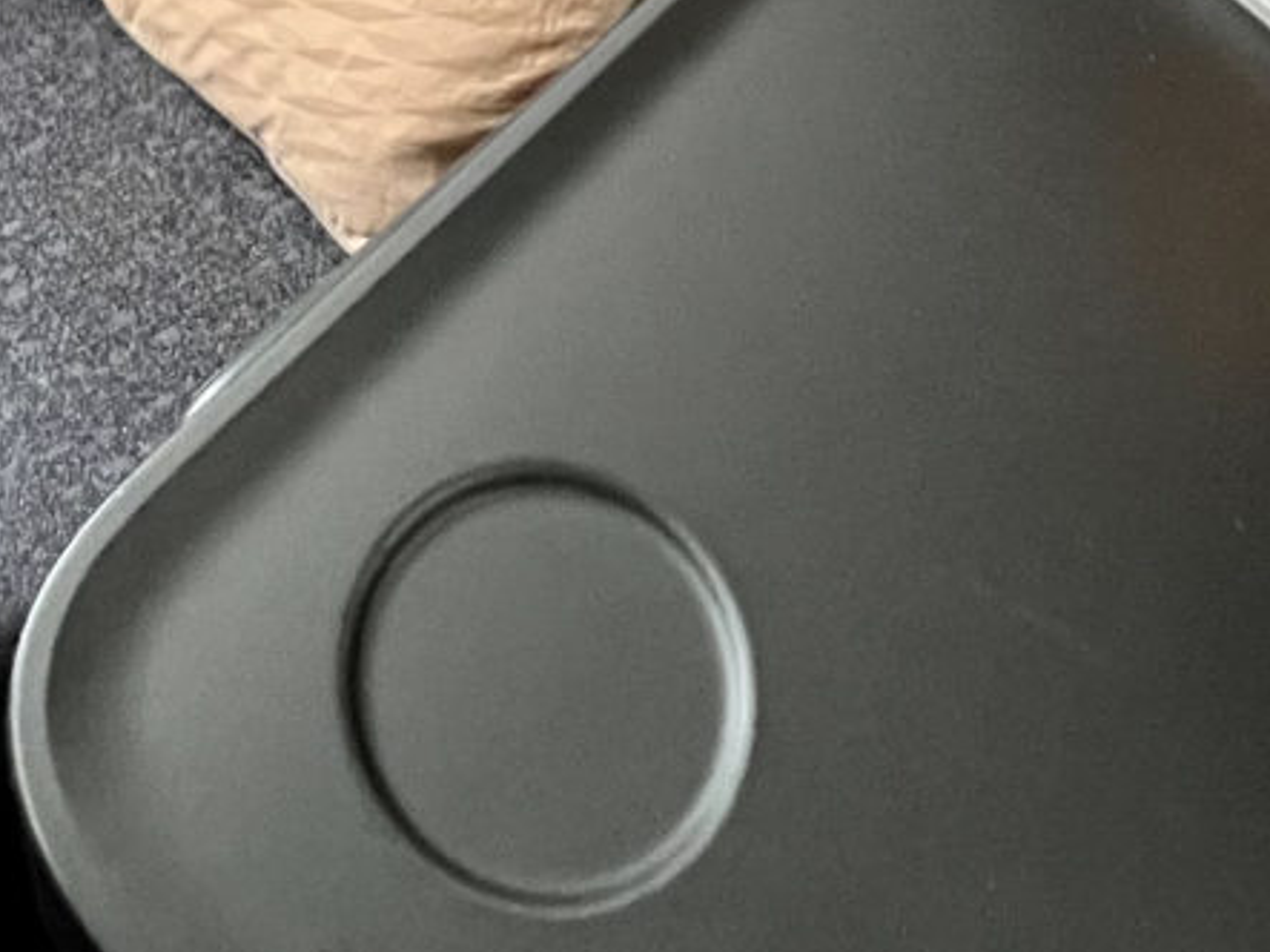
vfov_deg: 25.2
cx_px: 441
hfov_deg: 42.5
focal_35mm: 44
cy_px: -466
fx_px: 1614
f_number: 1.8
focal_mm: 1.57
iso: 1000
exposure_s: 1/48
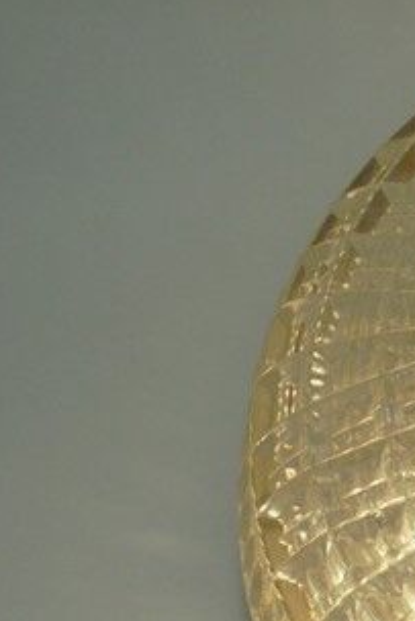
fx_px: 2021
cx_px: 834
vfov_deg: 17.3
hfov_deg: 10.7
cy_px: 546
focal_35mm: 117
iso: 100
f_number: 4.2
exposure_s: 1/320
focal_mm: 6.9
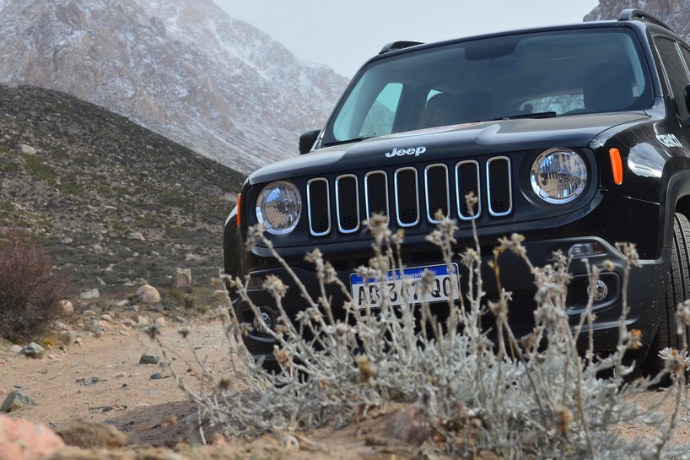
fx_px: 1686
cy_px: 168
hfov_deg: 23.0
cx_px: 450
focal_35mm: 88
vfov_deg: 15.5
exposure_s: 1/125
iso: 160
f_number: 11
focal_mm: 40
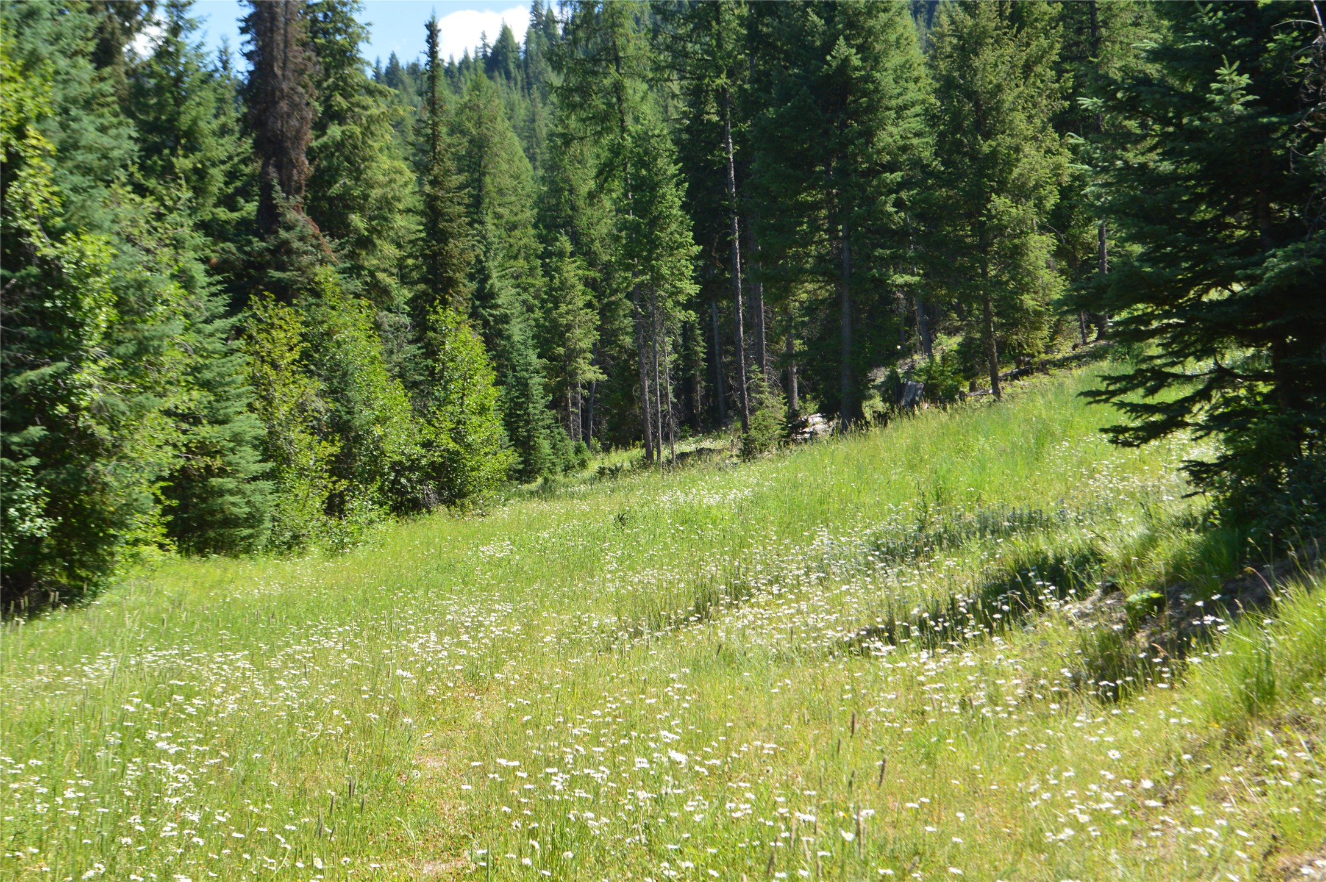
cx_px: 663
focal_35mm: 69
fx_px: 2539
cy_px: 441
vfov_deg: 19.7
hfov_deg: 29.3
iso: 400
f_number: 10
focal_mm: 46
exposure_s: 1/250
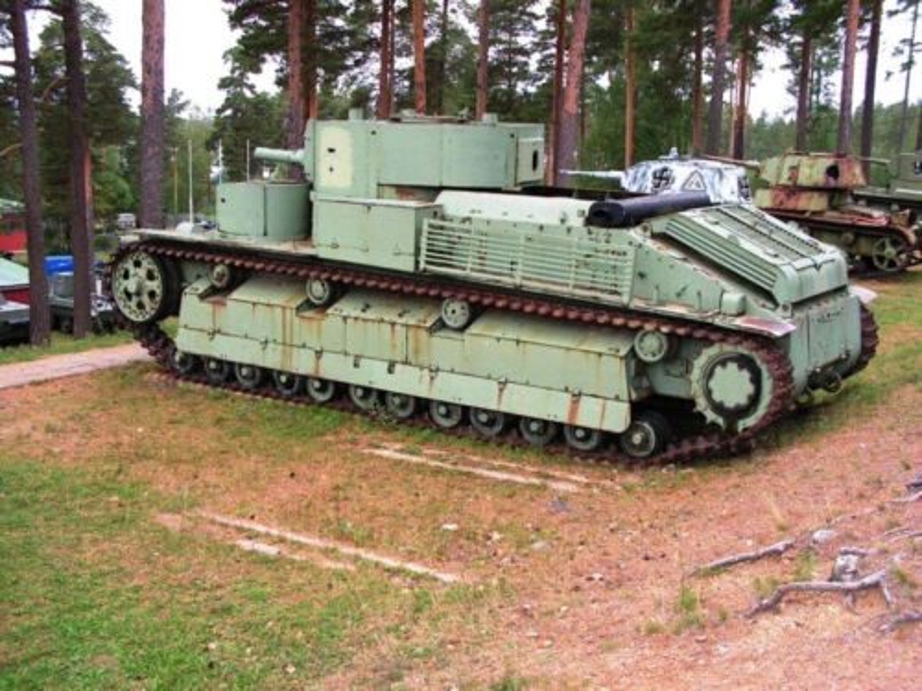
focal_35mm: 44
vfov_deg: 32.9
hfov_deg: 42.9
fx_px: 1172
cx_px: 461
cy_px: 346
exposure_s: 1/200
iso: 100
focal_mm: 7.4
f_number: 3.2
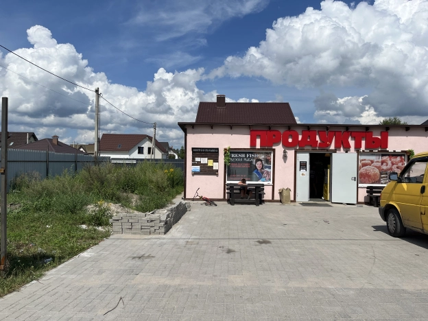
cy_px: 160
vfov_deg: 53.1
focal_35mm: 26
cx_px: 214
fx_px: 321
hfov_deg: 67.3
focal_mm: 5.1
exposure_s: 1/8403
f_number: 1.6
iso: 50
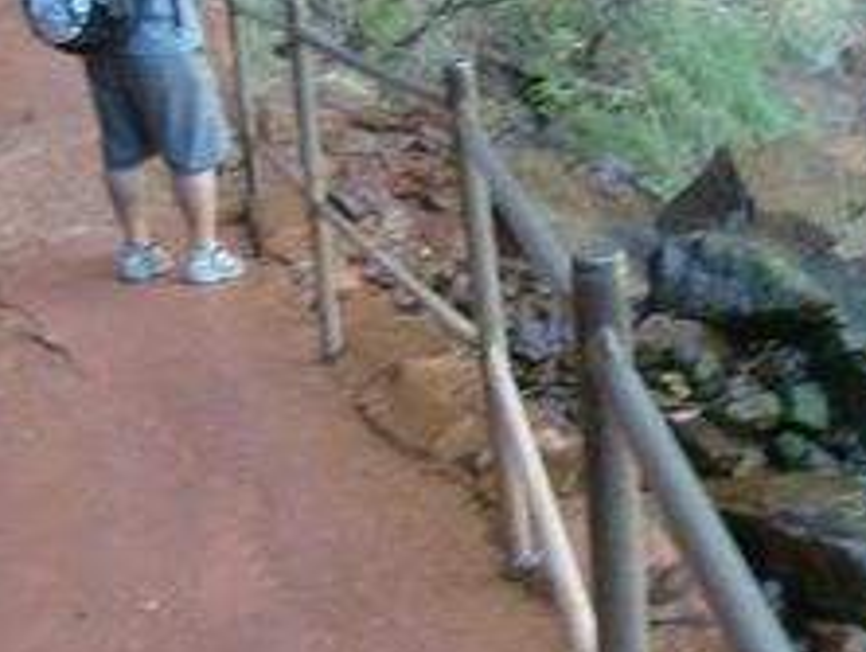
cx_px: 653
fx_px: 2104
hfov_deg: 23.0
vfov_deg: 17.5
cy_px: 144
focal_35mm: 84
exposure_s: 1/45
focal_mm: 5.8
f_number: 2.8
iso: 100
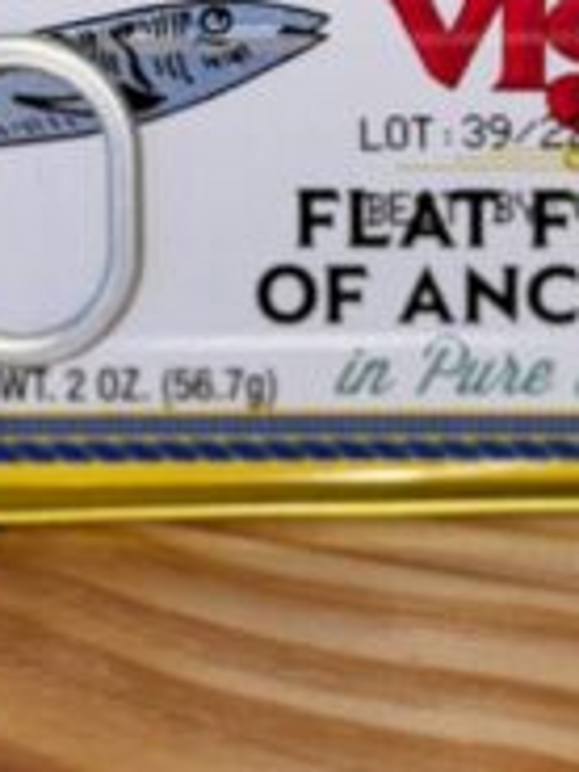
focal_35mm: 174
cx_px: 453
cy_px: 124
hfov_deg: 8.5
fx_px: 3881
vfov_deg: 11.3
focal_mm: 6.76
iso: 50
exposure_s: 1/279
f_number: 1.78
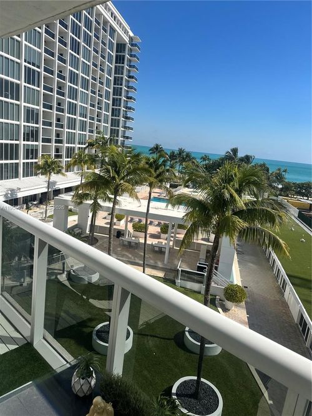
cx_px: 156
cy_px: 208
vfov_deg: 71.6
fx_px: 289
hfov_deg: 56.8
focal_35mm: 24
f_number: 1.78
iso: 80
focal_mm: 6.86
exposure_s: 1/7042
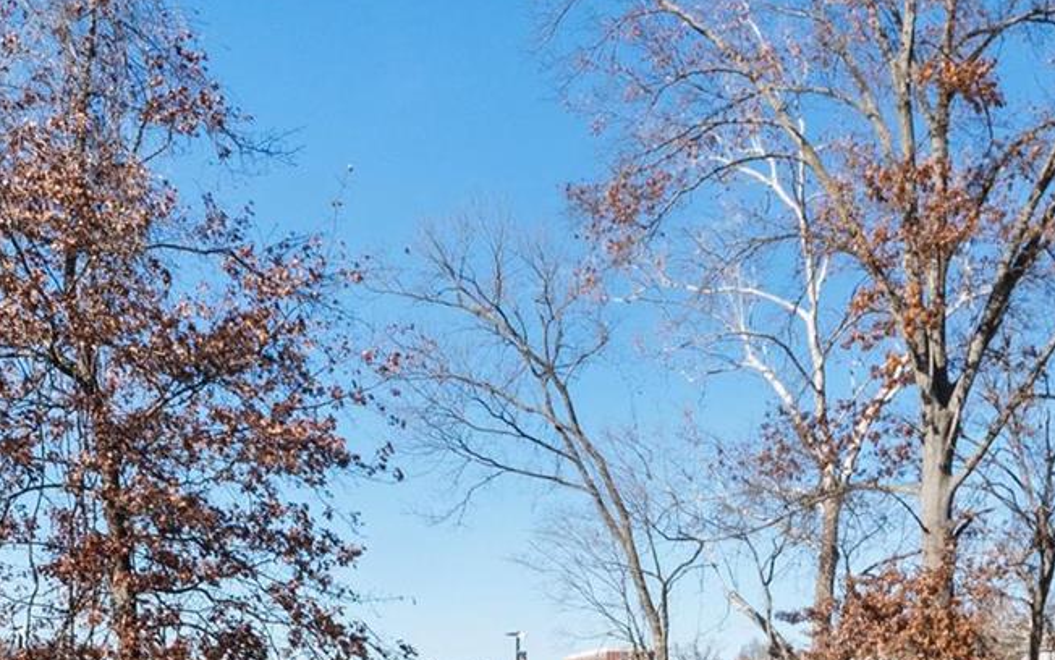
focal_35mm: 40
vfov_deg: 28.4
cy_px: 768
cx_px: 723
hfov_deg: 48.2
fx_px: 1150
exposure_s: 1/250
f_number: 10
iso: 400
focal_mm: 8
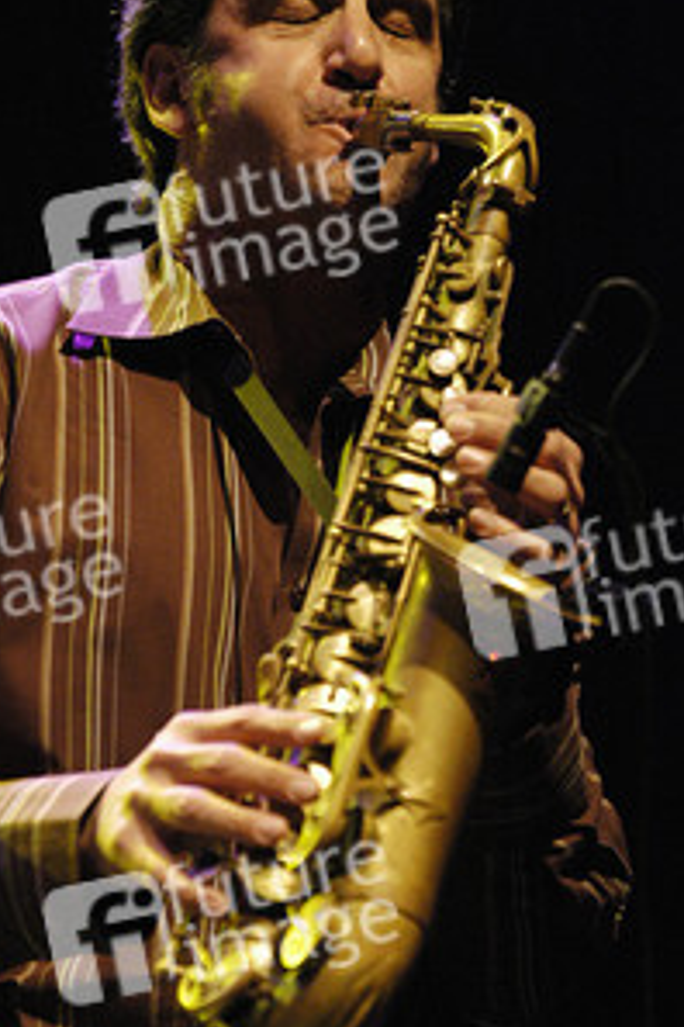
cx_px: 321
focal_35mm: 293
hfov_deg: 4.7
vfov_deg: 7.0
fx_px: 8341
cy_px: 405
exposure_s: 1/125
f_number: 2.8
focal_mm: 145
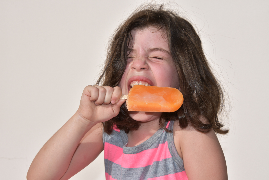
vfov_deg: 20.6
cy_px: 90
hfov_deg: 30.5
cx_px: 134
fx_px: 493
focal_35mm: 66
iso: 100
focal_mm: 44
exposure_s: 1/250
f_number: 11
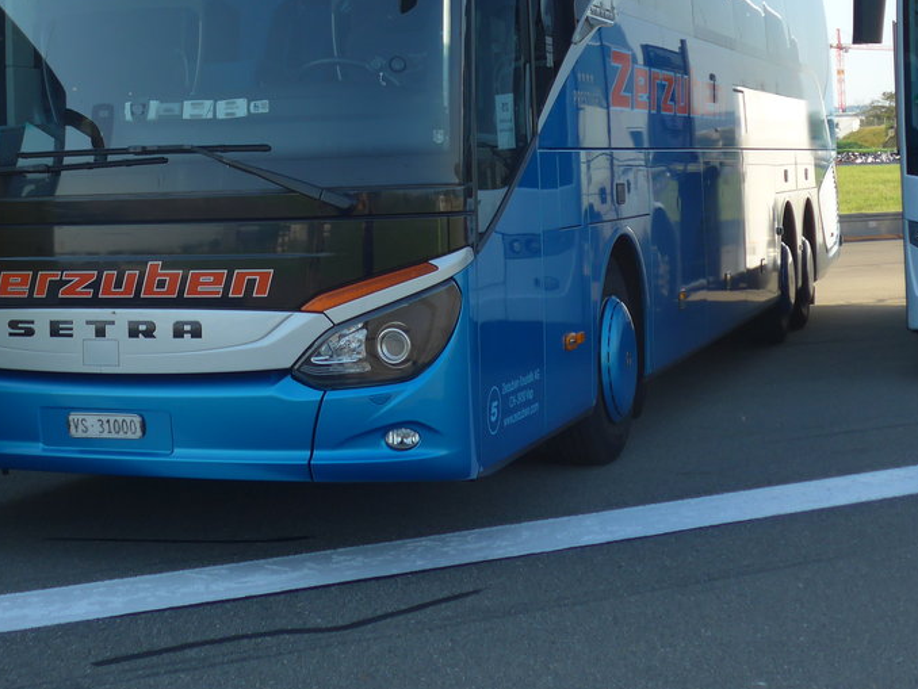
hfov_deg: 27.9
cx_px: 278
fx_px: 1830
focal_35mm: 69
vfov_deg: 20.9
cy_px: 84
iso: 80
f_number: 2.8
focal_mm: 8
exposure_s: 1/640
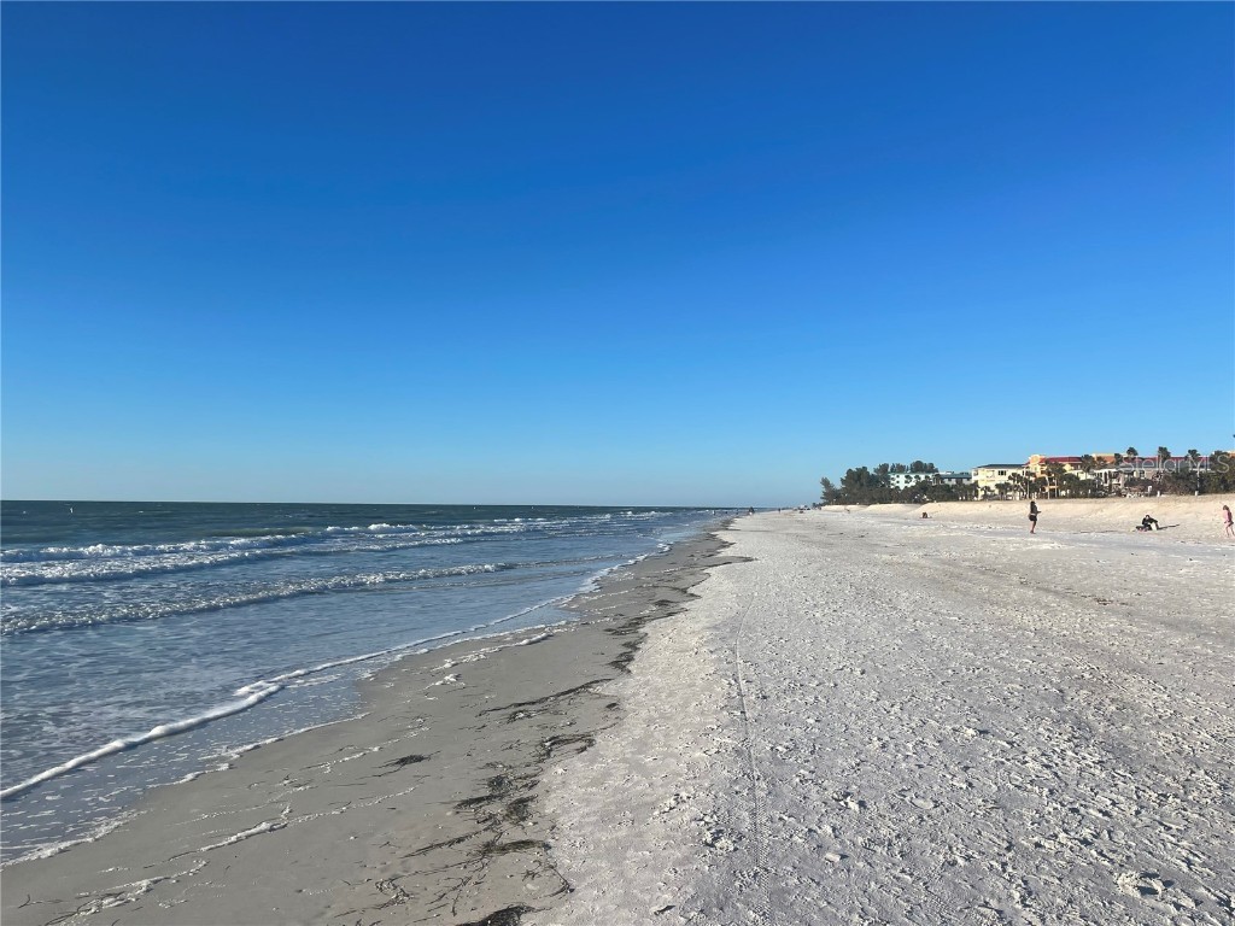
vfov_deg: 54.9
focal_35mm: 25
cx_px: 618
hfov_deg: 69.4
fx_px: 892
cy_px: 463
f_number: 1.6
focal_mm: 5.1
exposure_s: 1/3922
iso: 32
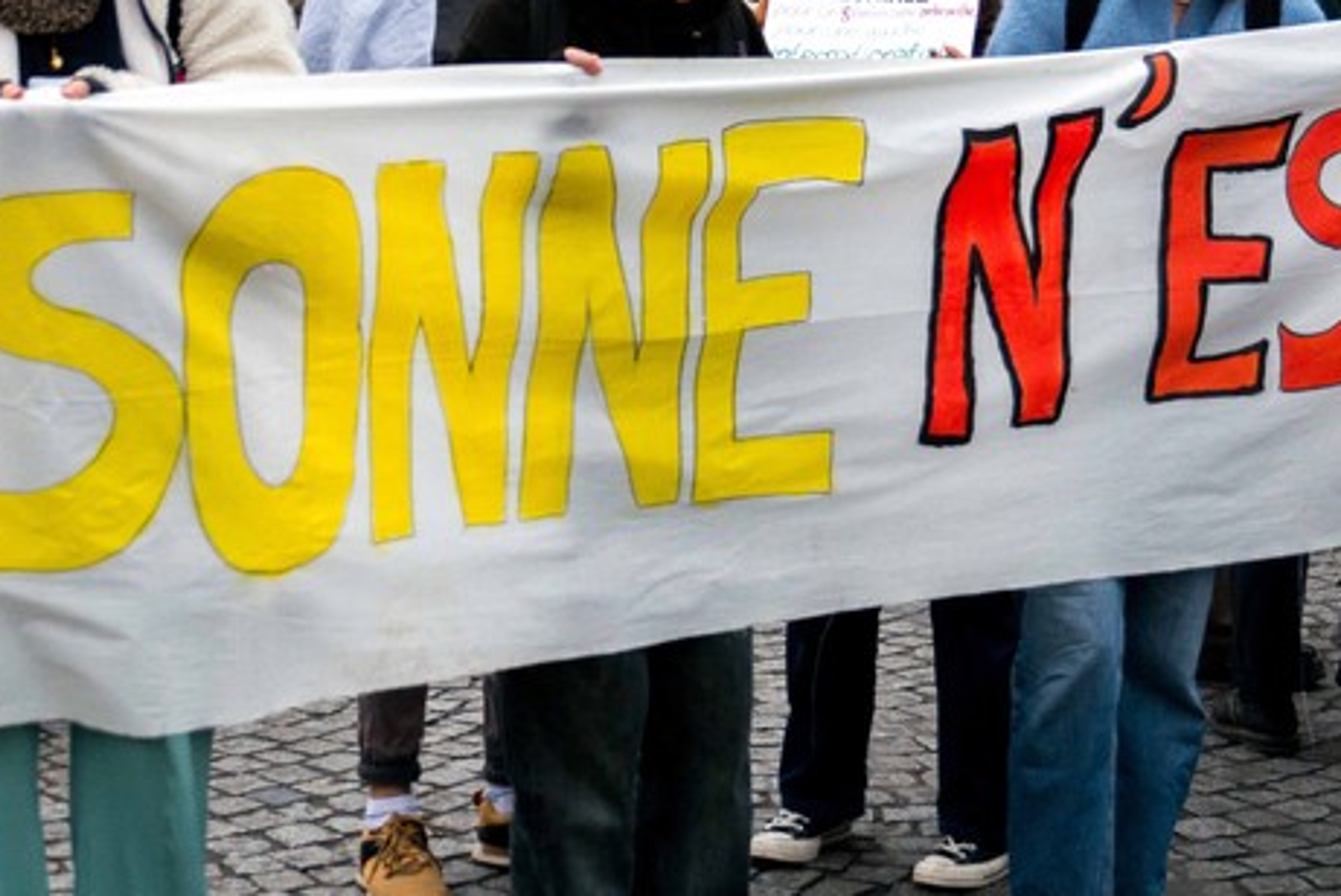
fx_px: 3839
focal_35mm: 103
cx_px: 611
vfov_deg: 13.3
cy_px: 224
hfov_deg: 19.8
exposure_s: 1/1250
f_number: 2.8
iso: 800
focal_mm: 38
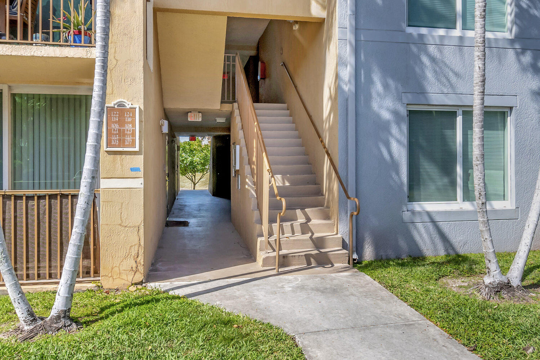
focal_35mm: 30
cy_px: 174
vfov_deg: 43.6
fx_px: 450
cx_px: 298
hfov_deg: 61.8
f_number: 8
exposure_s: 1/1600
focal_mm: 12
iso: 500
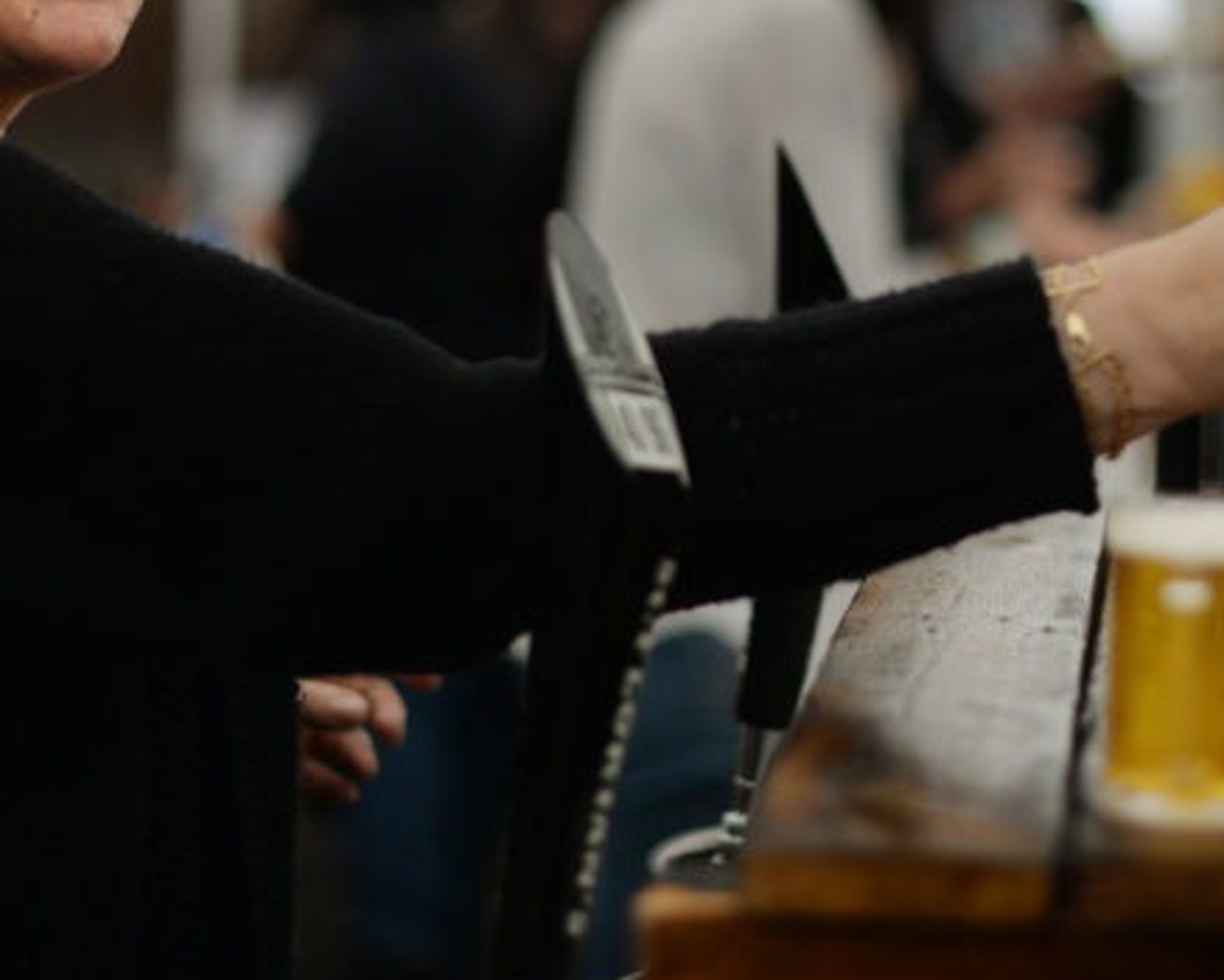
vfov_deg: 14.0
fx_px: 3987
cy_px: 381
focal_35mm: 110
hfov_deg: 17.4
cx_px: 762
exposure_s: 1/4000
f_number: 1.4
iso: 400
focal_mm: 50
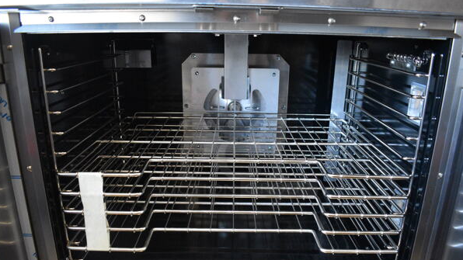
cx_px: 232
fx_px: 356
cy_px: 156
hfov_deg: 66.1
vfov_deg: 40.0
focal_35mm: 29
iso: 4500
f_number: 3.5
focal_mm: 18
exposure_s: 1/125
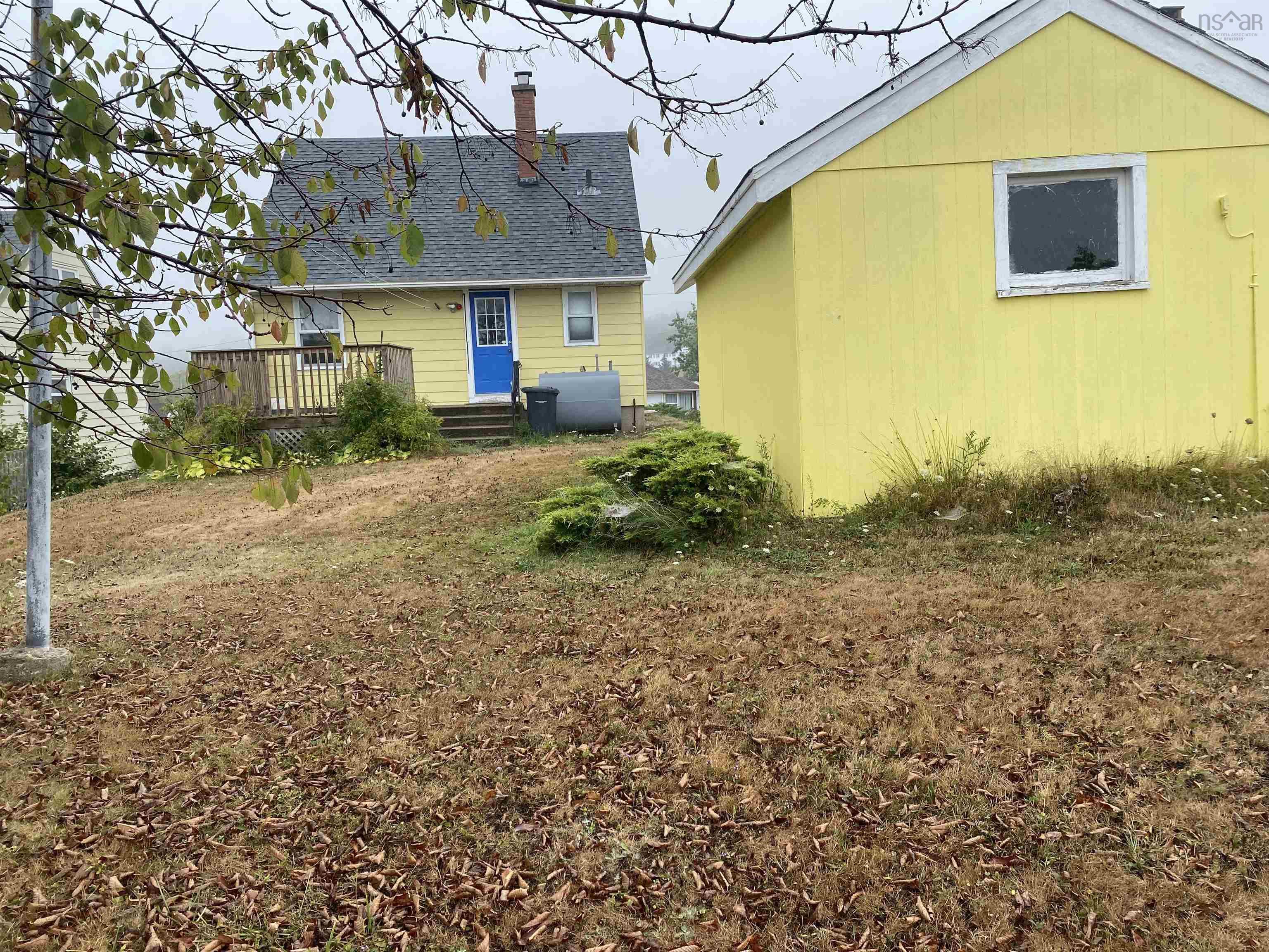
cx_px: 634
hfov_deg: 67.3
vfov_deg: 53.1
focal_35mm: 26
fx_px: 953
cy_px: 476
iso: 32
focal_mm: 4.25
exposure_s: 1/884
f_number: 1.8
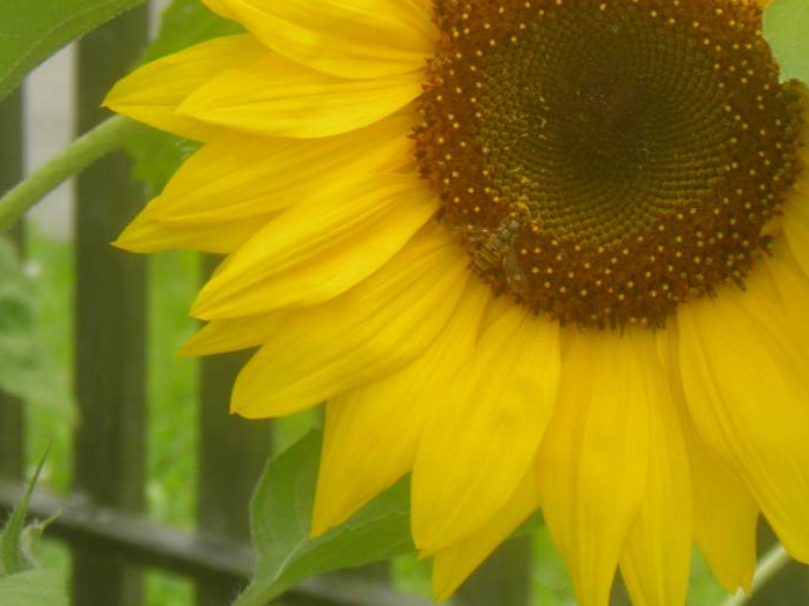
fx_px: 5351
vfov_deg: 6.5
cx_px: 637
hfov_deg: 8.6
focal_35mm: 229
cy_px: 206
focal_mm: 17.1
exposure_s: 1/80
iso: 50
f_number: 5
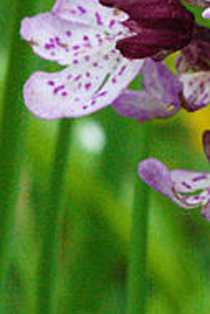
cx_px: 375
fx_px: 4349
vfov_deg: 4.1
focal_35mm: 498
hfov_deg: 2.8
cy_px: -154
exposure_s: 1/160
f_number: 18
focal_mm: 90
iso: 5000
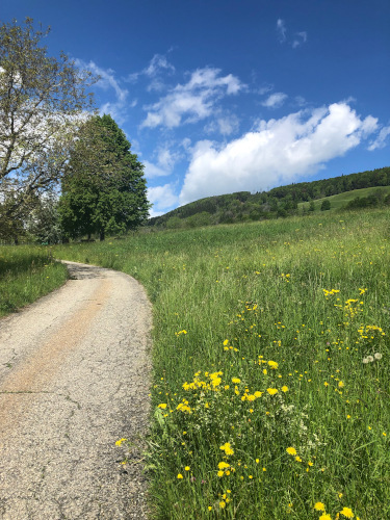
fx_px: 421
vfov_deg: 63.4
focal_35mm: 28
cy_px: 260
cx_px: 195
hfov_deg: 49.7
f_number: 1.8
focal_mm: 3.99
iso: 20
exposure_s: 1/1919
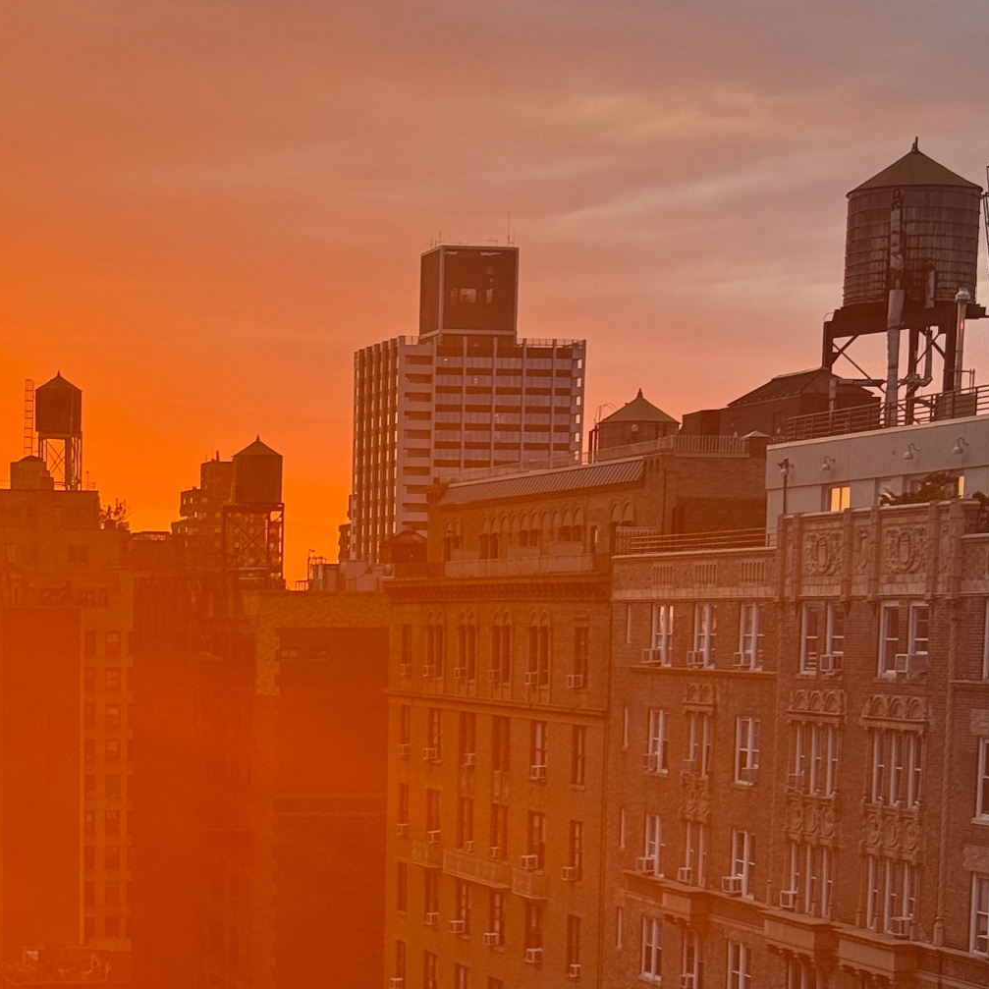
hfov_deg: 18.9
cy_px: 997
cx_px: 225
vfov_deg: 18.6
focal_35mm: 91
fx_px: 2941
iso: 64
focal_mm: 6.76
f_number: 1.78
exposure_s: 1/187
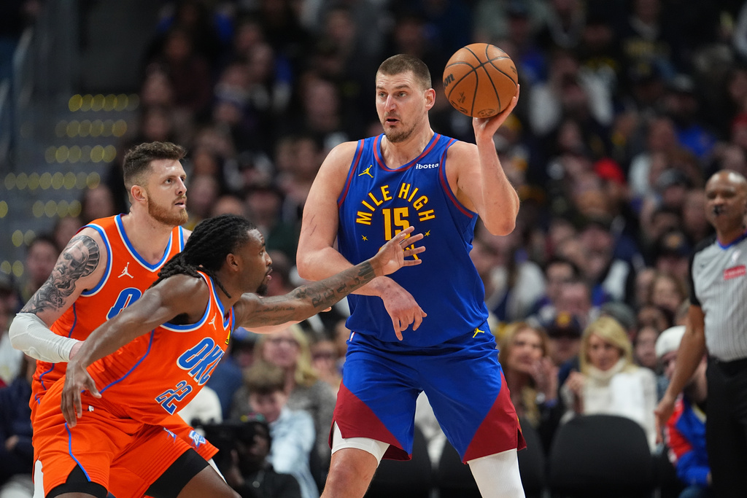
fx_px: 8301
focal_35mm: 400
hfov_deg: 5.2
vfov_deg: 3.4
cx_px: 374
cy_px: 249
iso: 5000
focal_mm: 400
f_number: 3.2
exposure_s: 1/2000
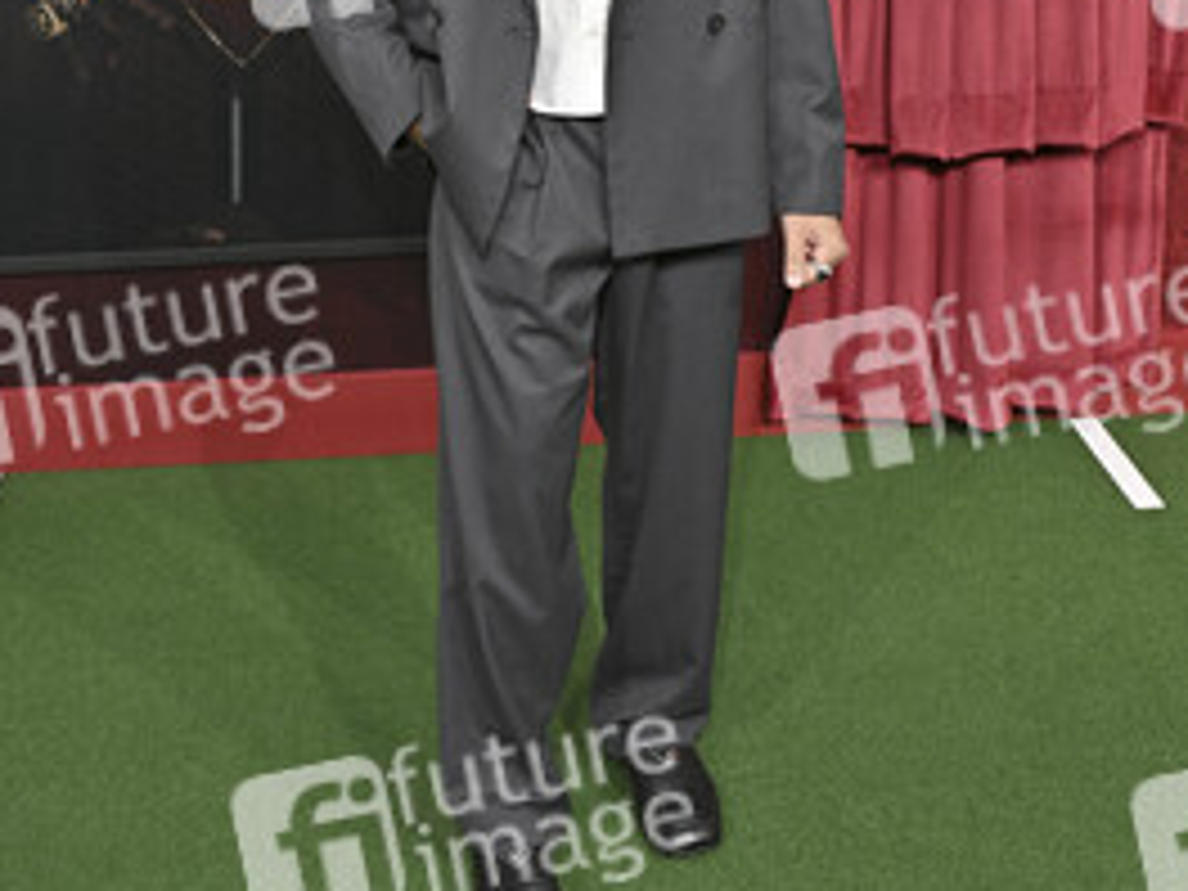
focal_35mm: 51
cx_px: 594
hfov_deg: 37.5
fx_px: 1750
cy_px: 148
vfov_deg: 27.8
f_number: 7.1
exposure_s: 1/400
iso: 320
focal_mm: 35
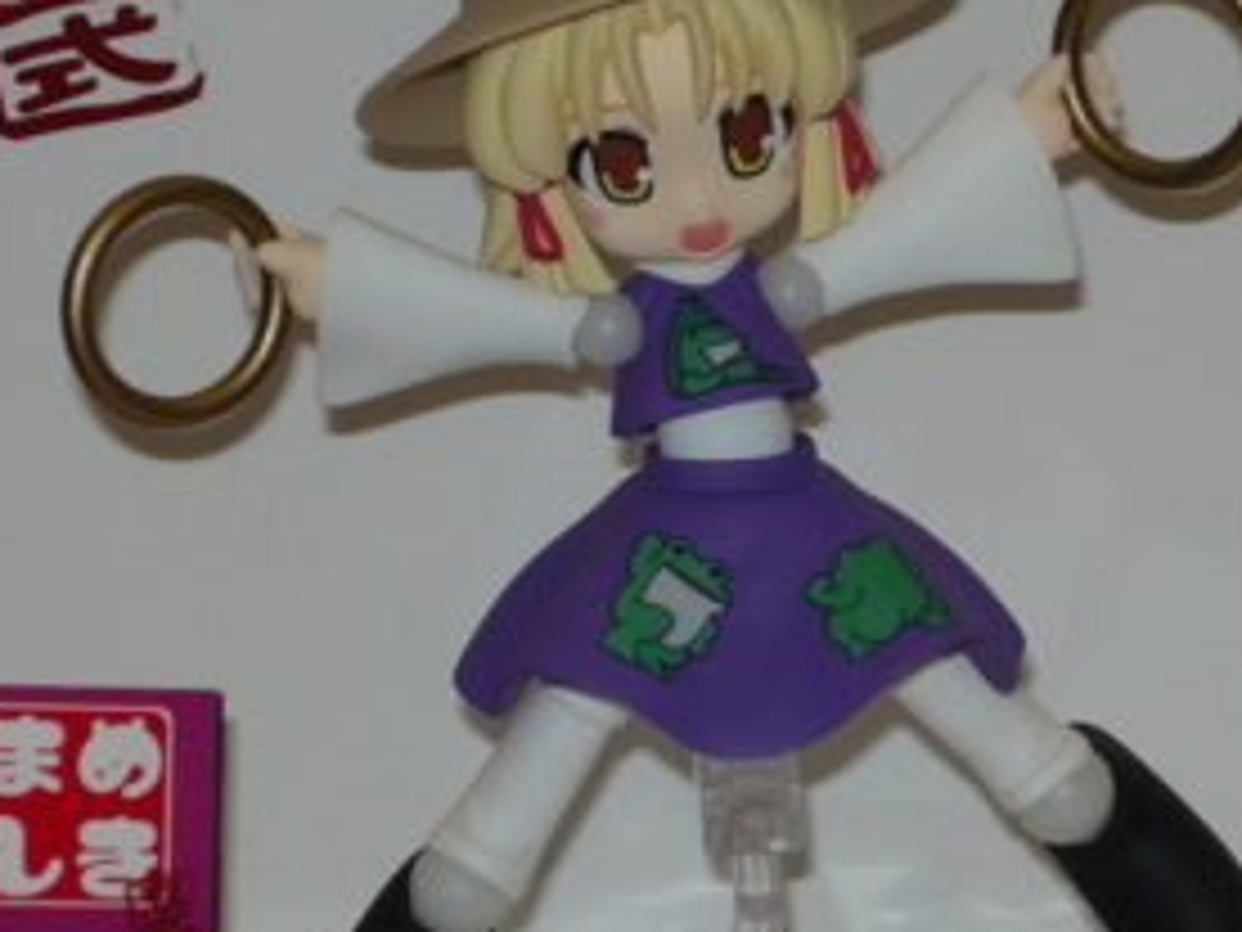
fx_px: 9365
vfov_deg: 5.7
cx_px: 666
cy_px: 356
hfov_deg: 7.6
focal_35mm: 261
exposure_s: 1/60
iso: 100
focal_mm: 16.5
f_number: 5.1
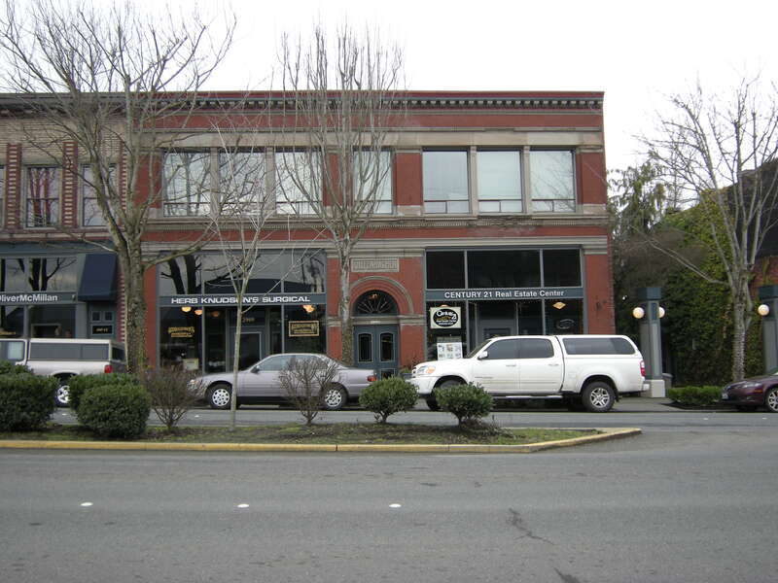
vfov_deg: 37.7
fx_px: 854
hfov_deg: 49.0
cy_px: 292
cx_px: 389
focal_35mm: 38
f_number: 3.2
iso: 64
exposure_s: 1/173
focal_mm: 6.3
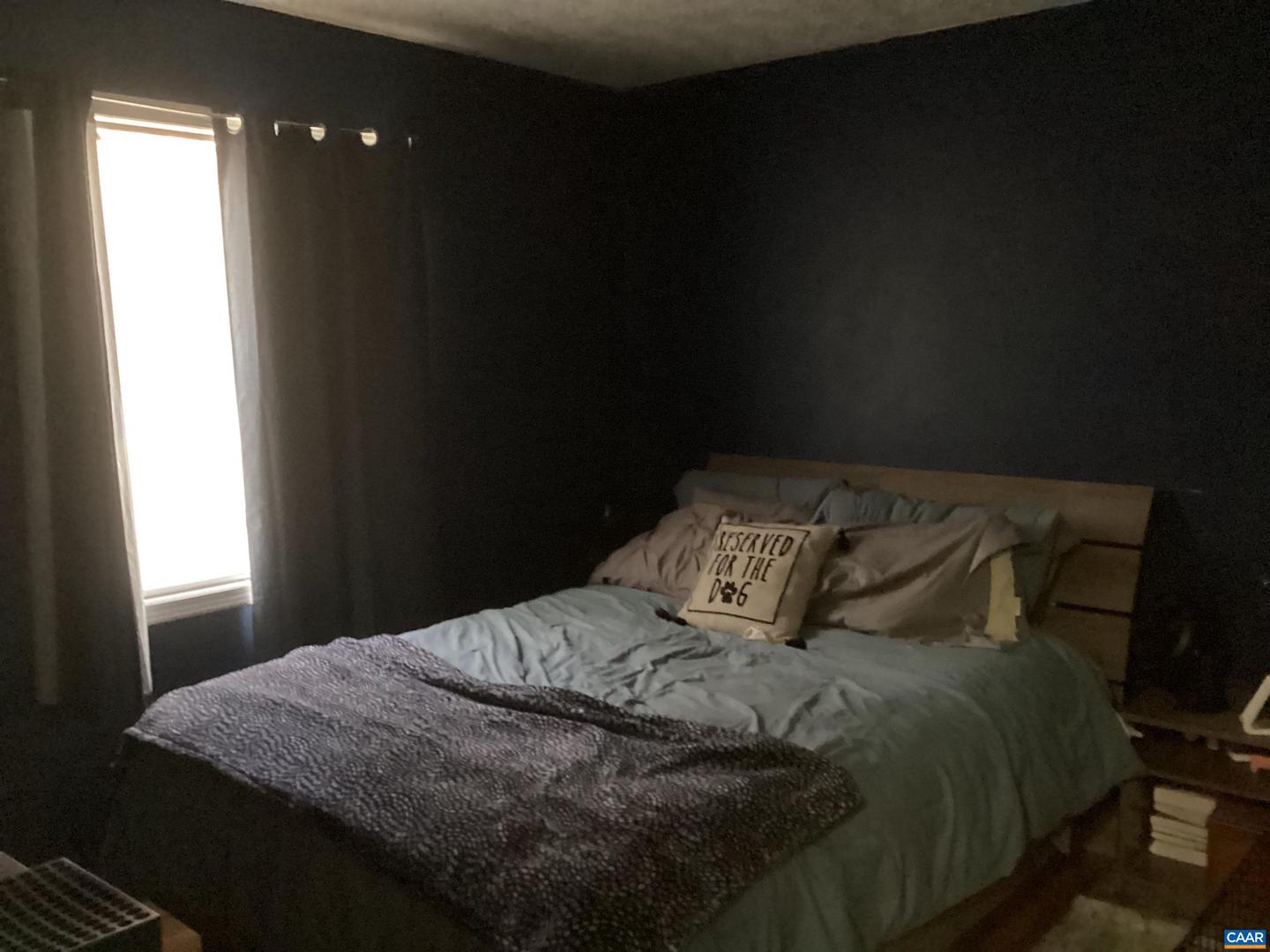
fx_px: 1137
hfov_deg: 58.4
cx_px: 635
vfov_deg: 45.4
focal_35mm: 31
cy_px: 476
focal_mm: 3.3
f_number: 2.4
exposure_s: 1/17
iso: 800
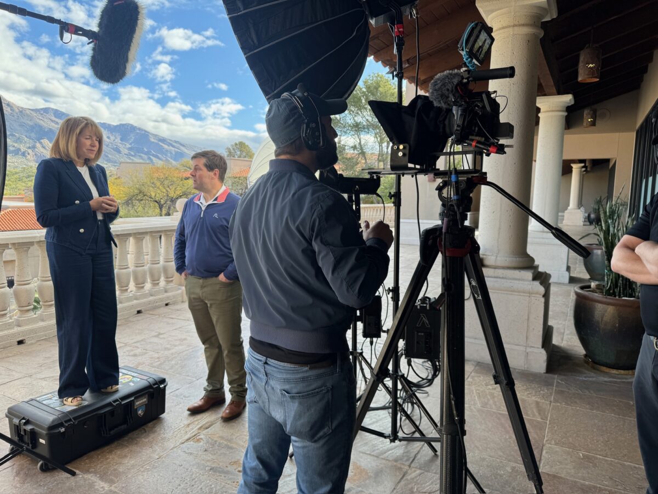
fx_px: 456
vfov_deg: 56.8
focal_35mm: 24
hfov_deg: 71.6
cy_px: 247
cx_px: 329
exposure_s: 1/700
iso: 80
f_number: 1.78
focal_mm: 6.86
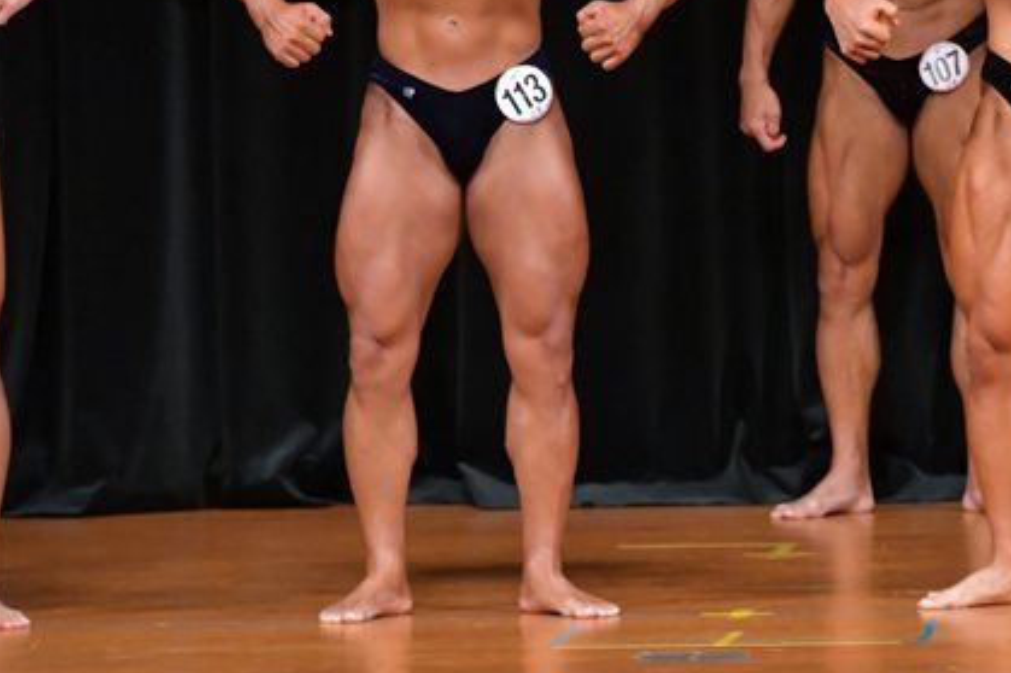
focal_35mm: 499
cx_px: 887
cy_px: 65
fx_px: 14007
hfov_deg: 4.1
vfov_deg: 2.8
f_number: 5.6
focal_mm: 180
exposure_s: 1/400
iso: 5000
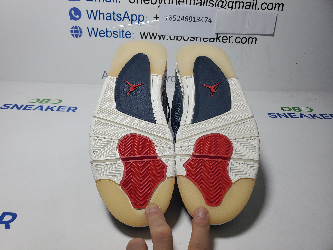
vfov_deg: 53.1
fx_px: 250
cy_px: 125
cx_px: 166
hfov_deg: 67.3
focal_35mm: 26
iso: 50
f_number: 2.4
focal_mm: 4.3
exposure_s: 1/290
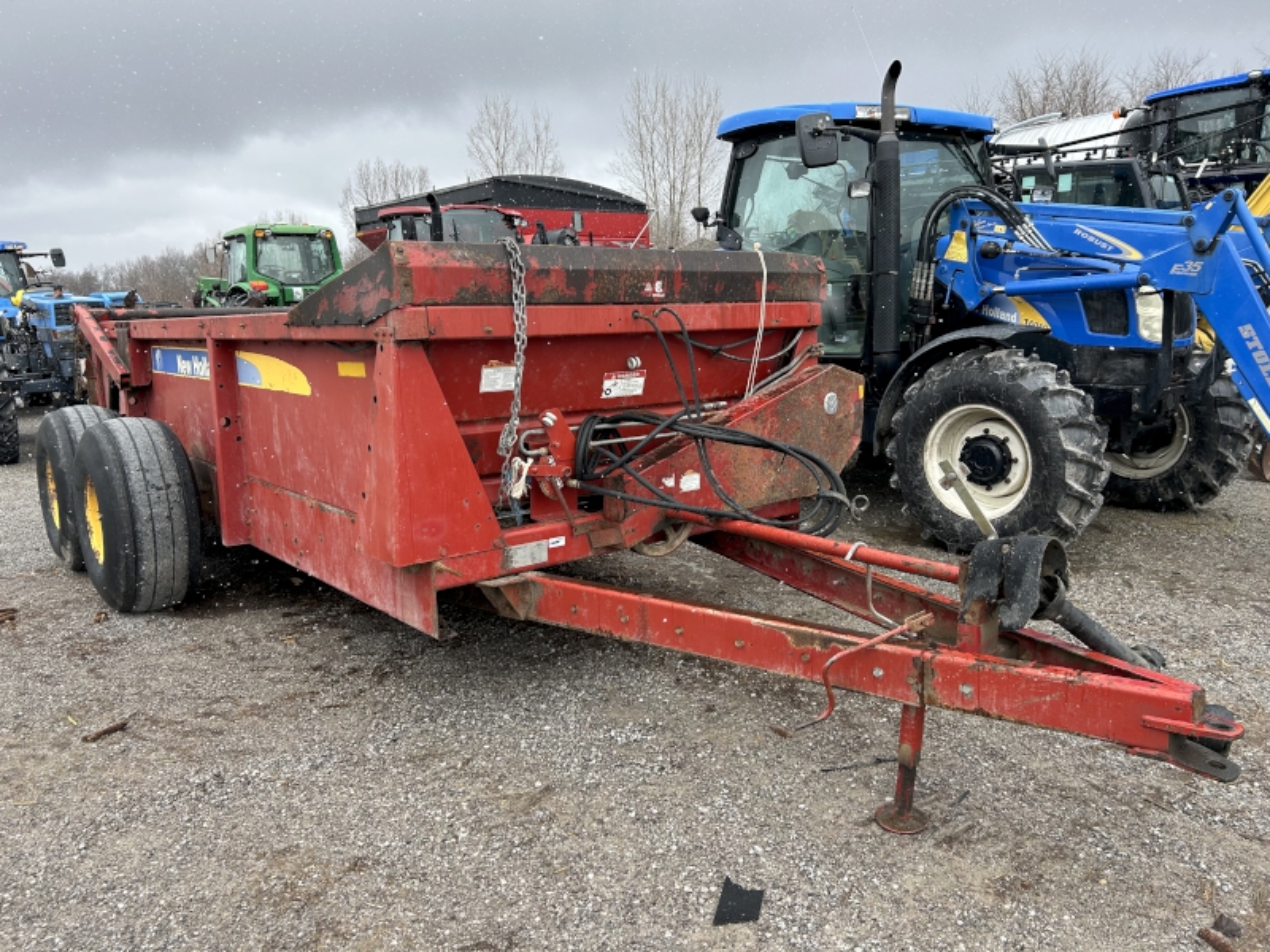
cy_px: 476
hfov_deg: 67.3
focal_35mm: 26
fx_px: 954
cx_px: 635
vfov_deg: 53.1
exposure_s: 1/1000
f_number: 1.5
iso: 50
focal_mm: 5.7
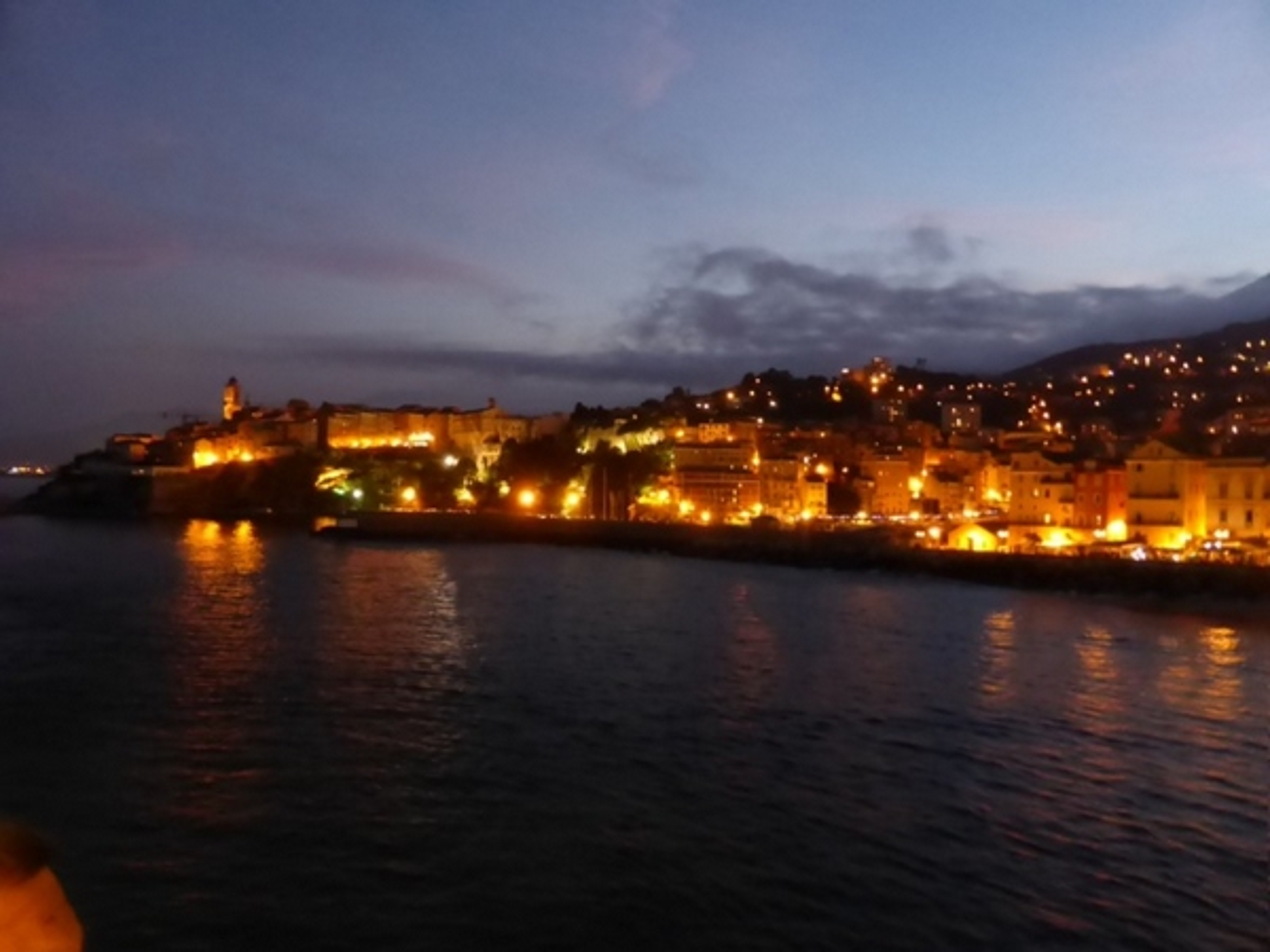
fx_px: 917
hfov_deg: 69.4
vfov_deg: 54.9
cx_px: 635
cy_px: 476
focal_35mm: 25
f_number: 3.3
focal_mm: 4.3
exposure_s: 1/4
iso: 800
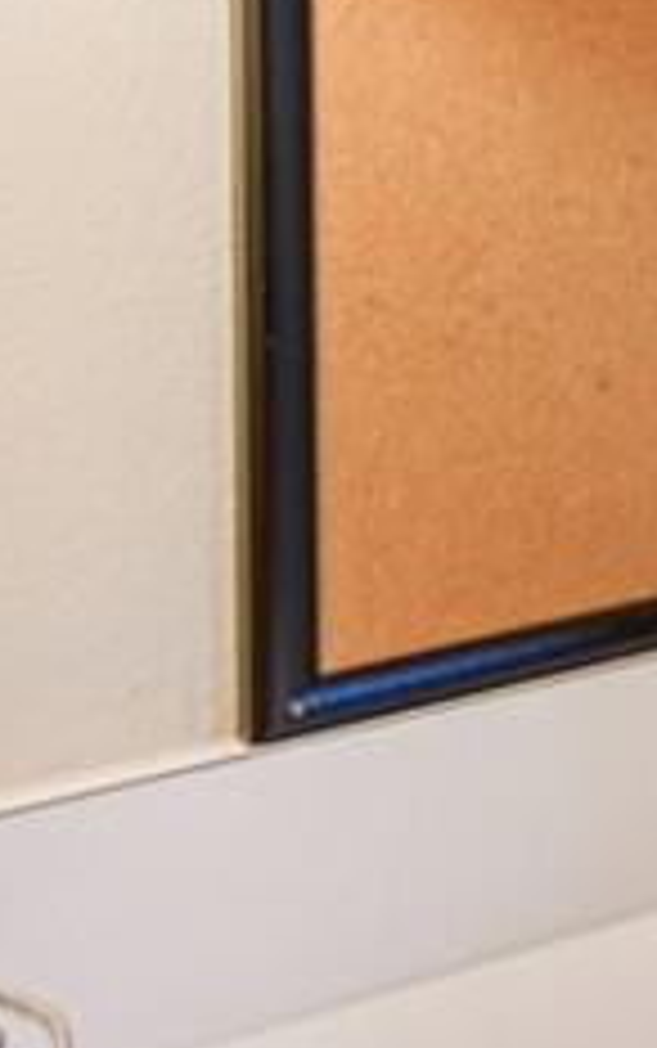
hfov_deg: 7.6
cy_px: -225
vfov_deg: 19.8
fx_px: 2802
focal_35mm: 98
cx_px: 2786
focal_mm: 14
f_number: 8
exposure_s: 1/15
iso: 400
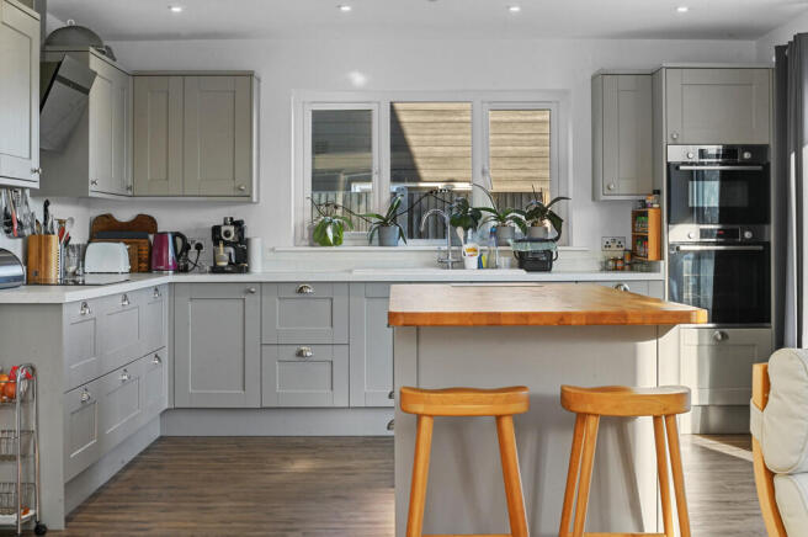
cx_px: 404
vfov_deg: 26.9
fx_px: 1121
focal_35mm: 50
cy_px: 268
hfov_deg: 39.6
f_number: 16
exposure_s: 1/4
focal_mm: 50
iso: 400
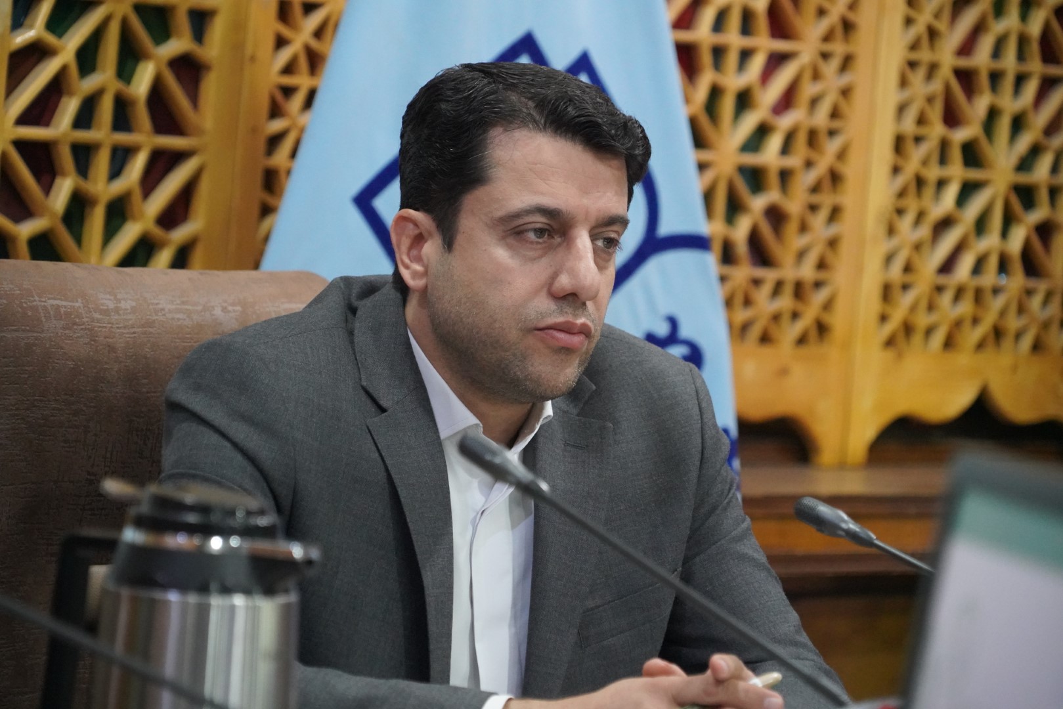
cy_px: 354
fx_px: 5345
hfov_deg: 11.4
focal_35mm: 181
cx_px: 532
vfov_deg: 7.6
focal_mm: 181
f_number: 6.3
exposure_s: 1/200
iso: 12800
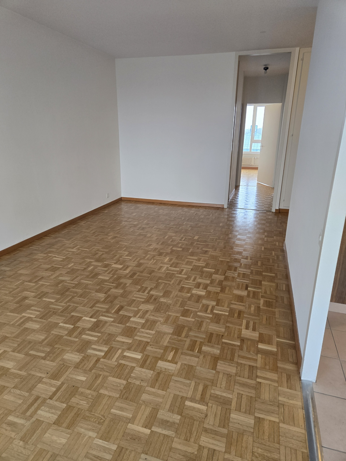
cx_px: 173
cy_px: 230
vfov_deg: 73.9
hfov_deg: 58.9
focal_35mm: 23
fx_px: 307
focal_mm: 5.4
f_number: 1.8
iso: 160
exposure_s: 1/100
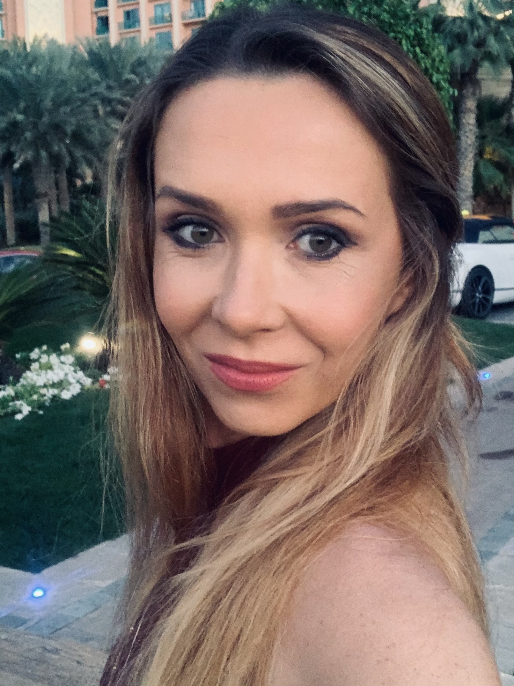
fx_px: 634
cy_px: 343
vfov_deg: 56.8
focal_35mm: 32
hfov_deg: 44.2
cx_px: 257
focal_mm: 2.87
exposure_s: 1/60
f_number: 2.2
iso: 250
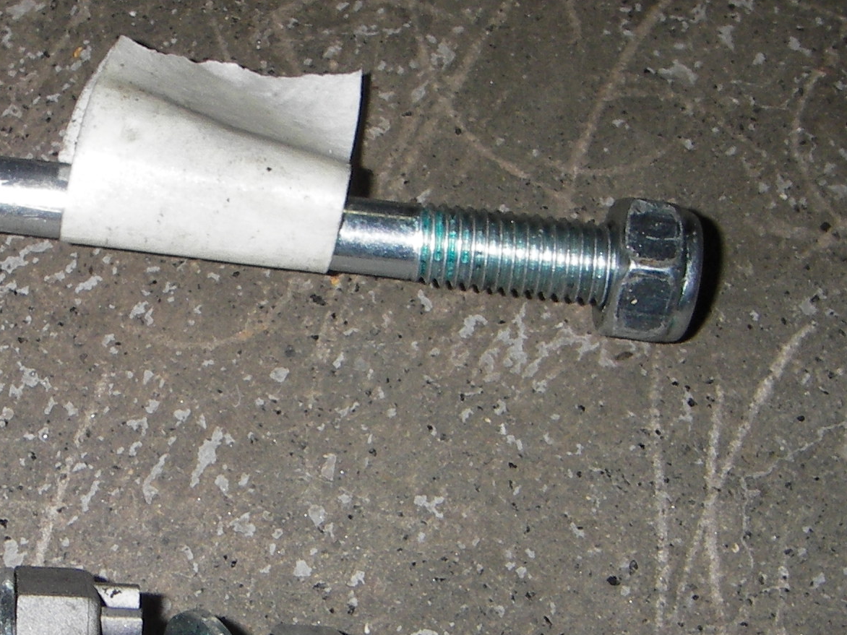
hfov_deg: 23.2
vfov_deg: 17.7
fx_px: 2031
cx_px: 154
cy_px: 405
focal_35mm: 83
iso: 50
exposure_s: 1/30
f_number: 6.6
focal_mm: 6.3
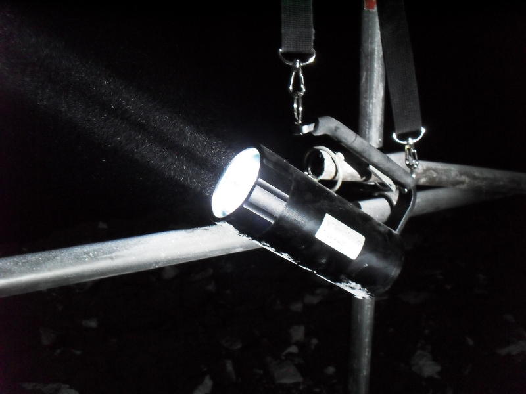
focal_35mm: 35
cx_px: 263
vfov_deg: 40.7
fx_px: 532
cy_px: 197
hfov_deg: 52.6
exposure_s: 1/15
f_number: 3.2
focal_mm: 6.3
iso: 400
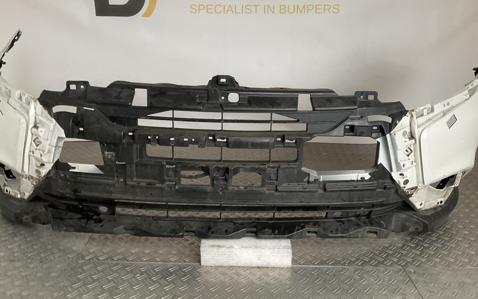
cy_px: 111
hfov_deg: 56.7
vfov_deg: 37.0
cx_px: 232
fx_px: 443
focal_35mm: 34
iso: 160
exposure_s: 1/50
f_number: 1.8
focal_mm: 3
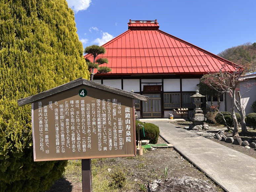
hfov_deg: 65.3
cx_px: 132
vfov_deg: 51.4
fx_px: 200
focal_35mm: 27
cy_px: 96
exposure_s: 1/2299
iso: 50
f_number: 1.5
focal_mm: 5.7
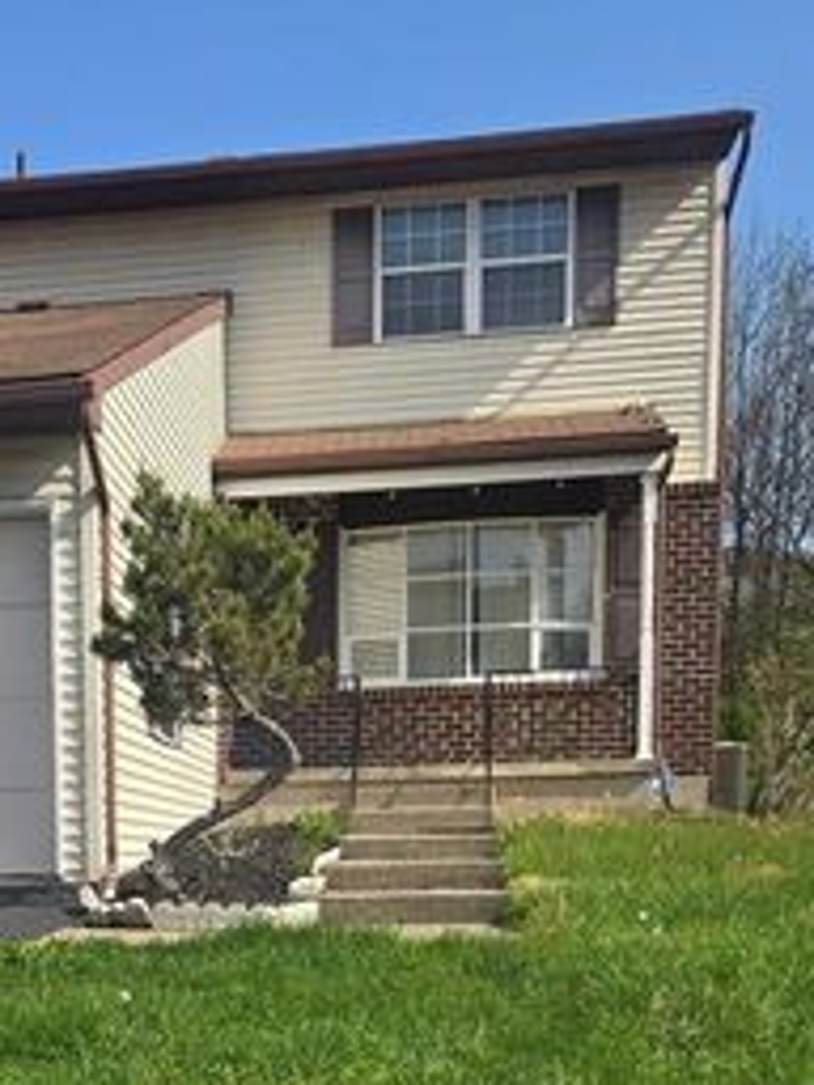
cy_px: 1053
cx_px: 110
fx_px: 1881
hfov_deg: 23.9
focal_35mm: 60
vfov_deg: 30.2
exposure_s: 1/2005
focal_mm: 5.4
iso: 25
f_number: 1.8
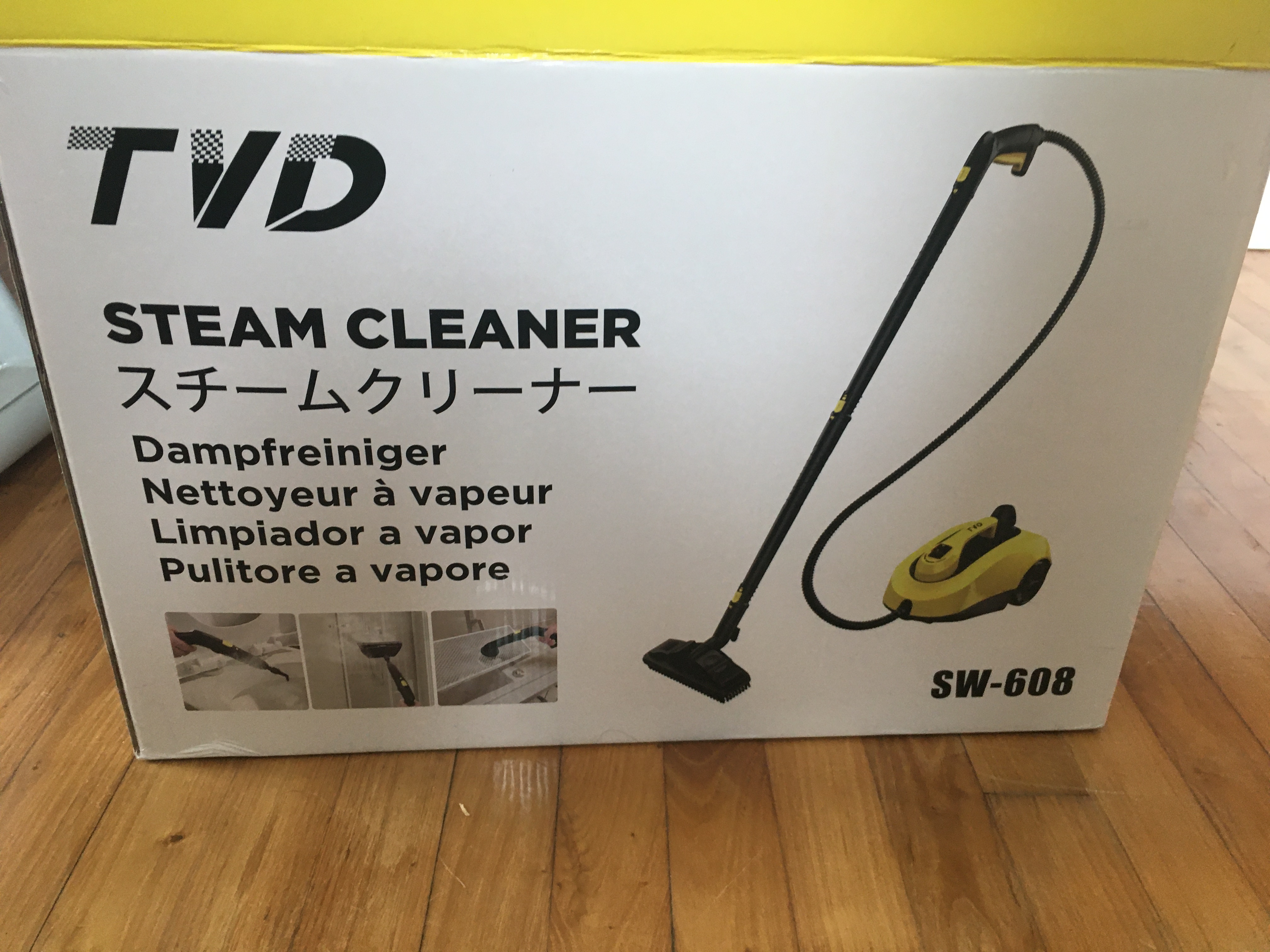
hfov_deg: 61.7
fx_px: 1064
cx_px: 635
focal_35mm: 29
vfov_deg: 48.2
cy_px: 476
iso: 64
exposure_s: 1/33
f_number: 2.2
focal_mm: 4.15
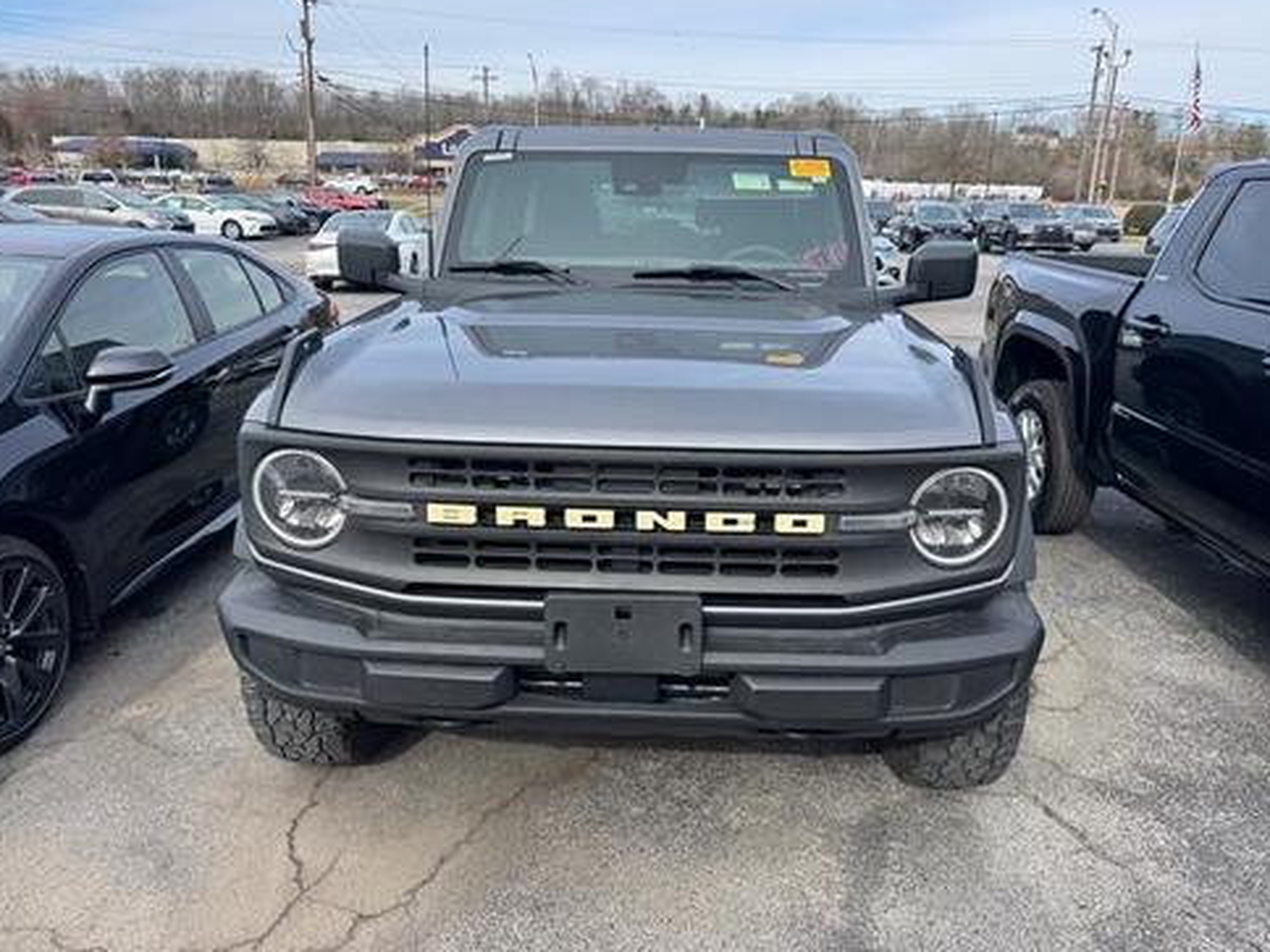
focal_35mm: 25
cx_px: 643
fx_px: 917
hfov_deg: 69.4
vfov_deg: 54.9
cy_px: 462
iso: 80
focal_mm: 6.76
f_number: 1.78
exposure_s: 1/1425
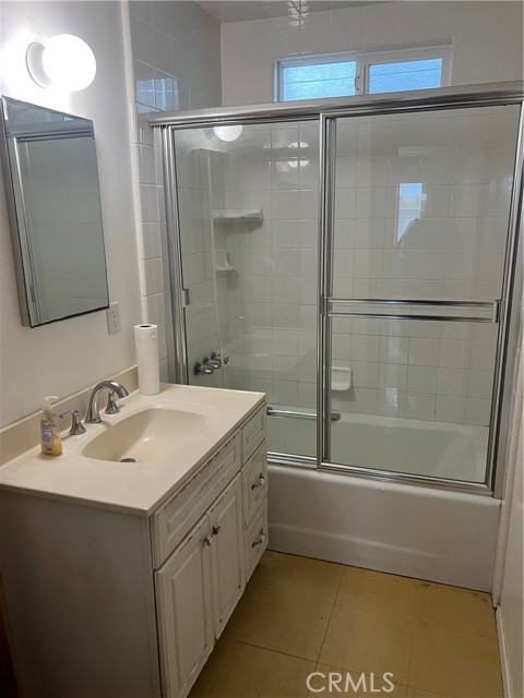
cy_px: 349
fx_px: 525
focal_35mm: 26
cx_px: 262
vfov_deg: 67.3
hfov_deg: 53.1
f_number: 1.5
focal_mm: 5.7
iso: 160
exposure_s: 1/60
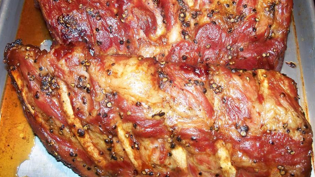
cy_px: 60
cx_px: 159
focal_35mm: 40
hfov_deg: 50.5
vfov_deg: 29.5
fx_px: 334
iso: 200
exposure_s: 1/30
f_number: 2.8
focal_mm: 7.54
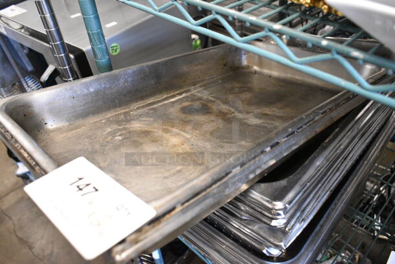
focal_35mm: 30
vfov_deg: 43.7
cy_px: 132
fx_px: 329
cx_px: 198
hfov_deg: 61.9
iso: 6400
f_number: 5
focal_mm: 20
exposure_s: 1/160
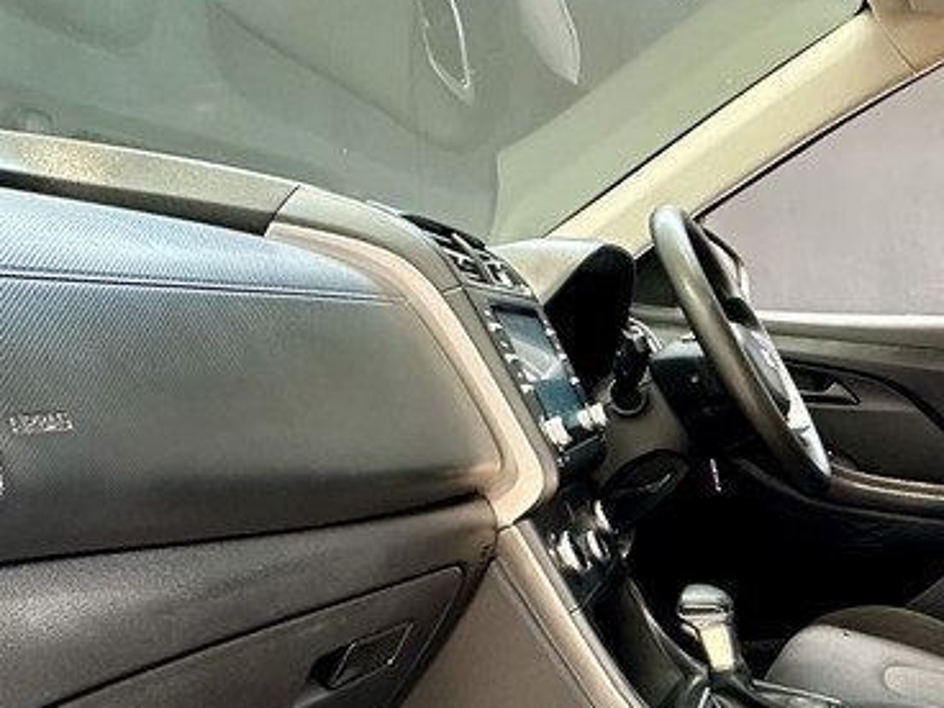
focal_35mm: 39
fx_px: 1064
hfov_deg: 41.1
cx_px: 965
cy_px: 682
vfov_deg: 34.1
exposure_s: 1/60
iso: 320
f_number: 2.2
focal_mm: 2.22
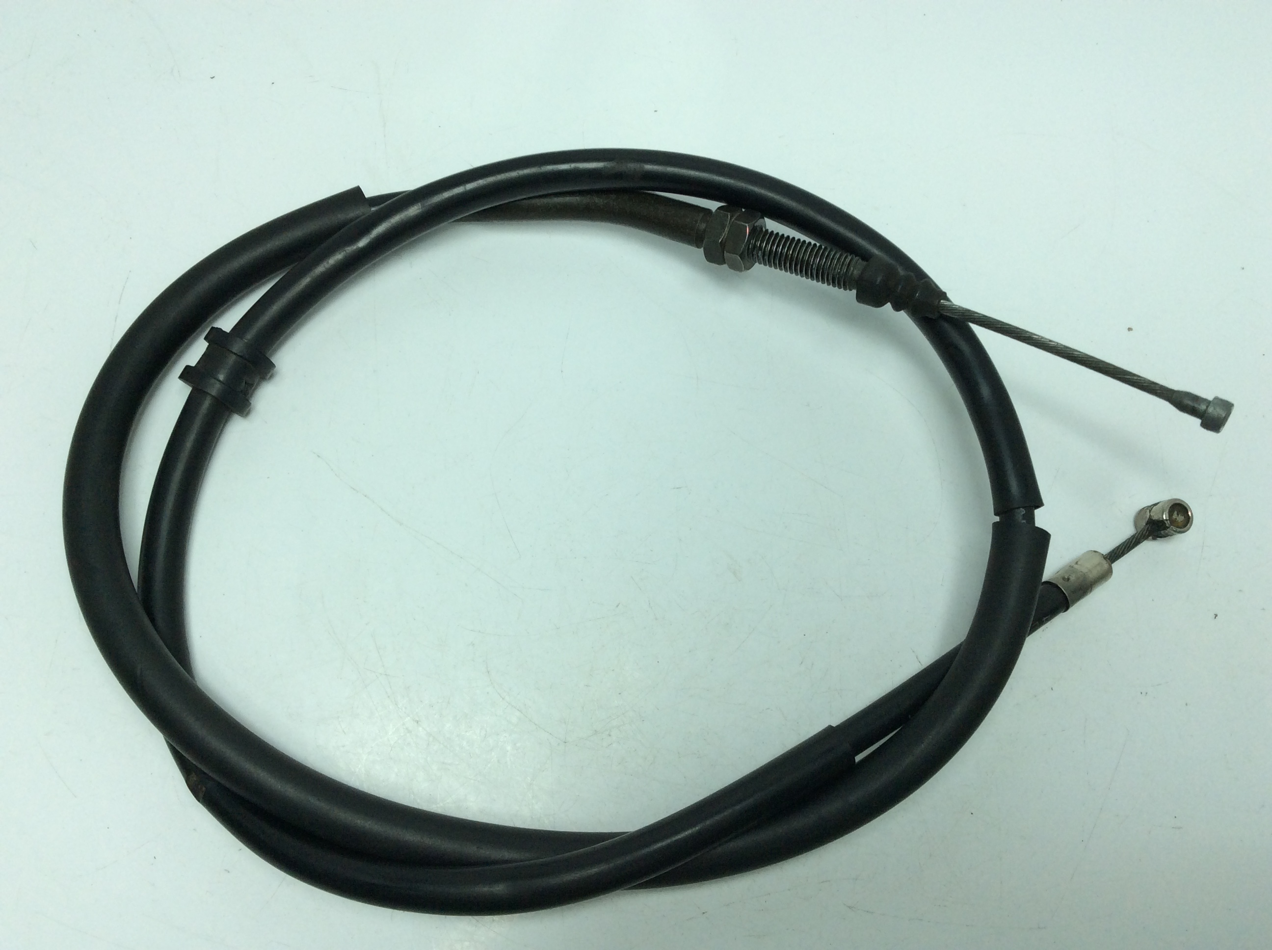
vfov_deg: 44.1
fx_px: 1174
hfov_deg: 56.9
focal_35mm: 32
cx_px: 636
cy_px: 475
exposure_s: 1/502
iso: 32
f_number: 2.4
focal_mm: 3.3
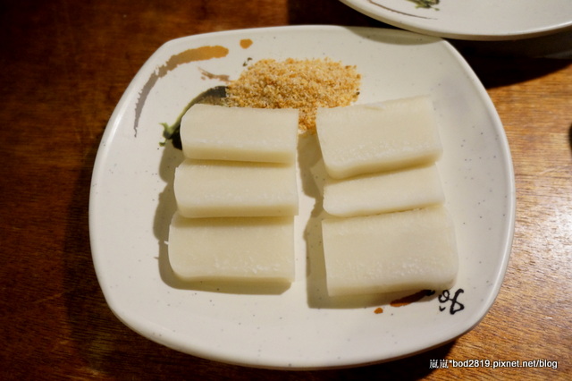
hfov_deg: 53.2
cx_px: 286
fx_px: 572
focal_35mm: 36
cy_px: 190
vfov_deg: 36.8
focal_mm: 24
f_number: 4.5
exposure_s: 1/60
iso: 2500
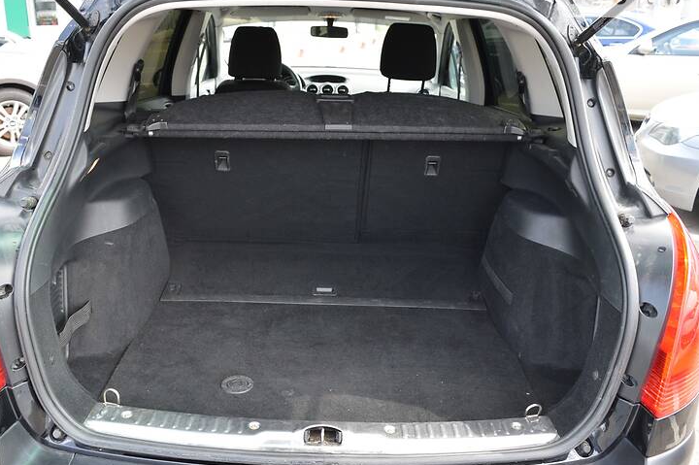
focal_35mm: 30
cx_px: 323
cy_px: 222
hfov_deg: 61.9
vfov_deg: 43.5
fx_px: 582
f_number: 5
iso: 400
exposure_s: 1/100
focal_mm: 18
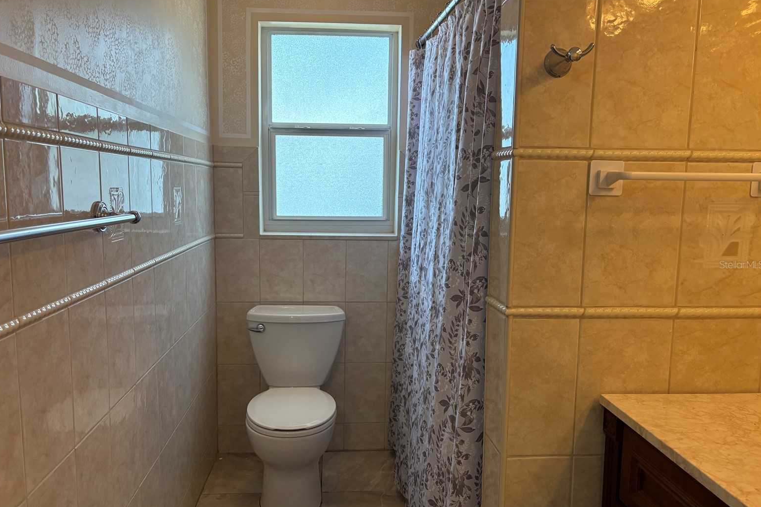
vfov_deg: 46.4
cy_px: 264
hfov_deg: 65.5
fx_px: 592
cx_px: 372
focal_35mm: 28
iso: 125
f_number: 1.6
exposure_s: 1/143
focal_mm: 5.96
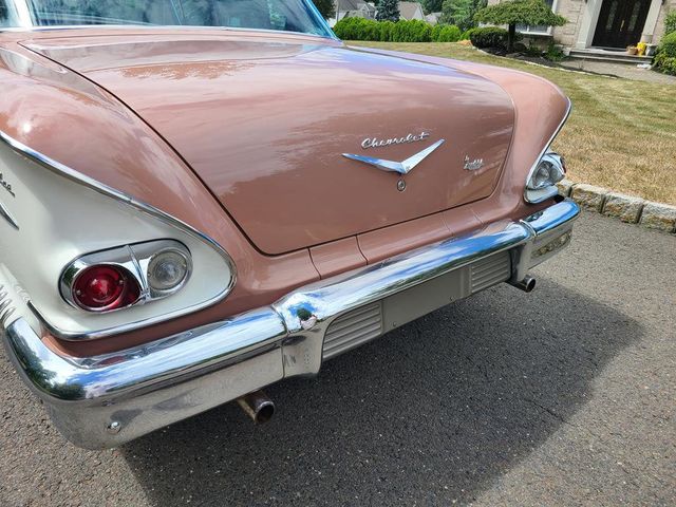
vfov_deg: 53.1
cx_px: 338
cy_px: 254
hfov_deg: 67.3
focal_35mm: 26
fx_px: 508
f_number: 1.8
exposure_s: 1/1325
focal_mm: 5.4
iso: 40
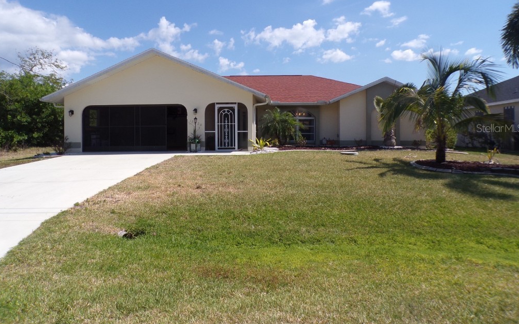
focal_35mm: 26
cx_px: 260
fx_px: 368
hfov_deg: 70.4
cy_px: 128
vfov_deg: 47.3
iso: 80
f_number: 5.8
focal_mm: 4.3
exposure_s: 1/400
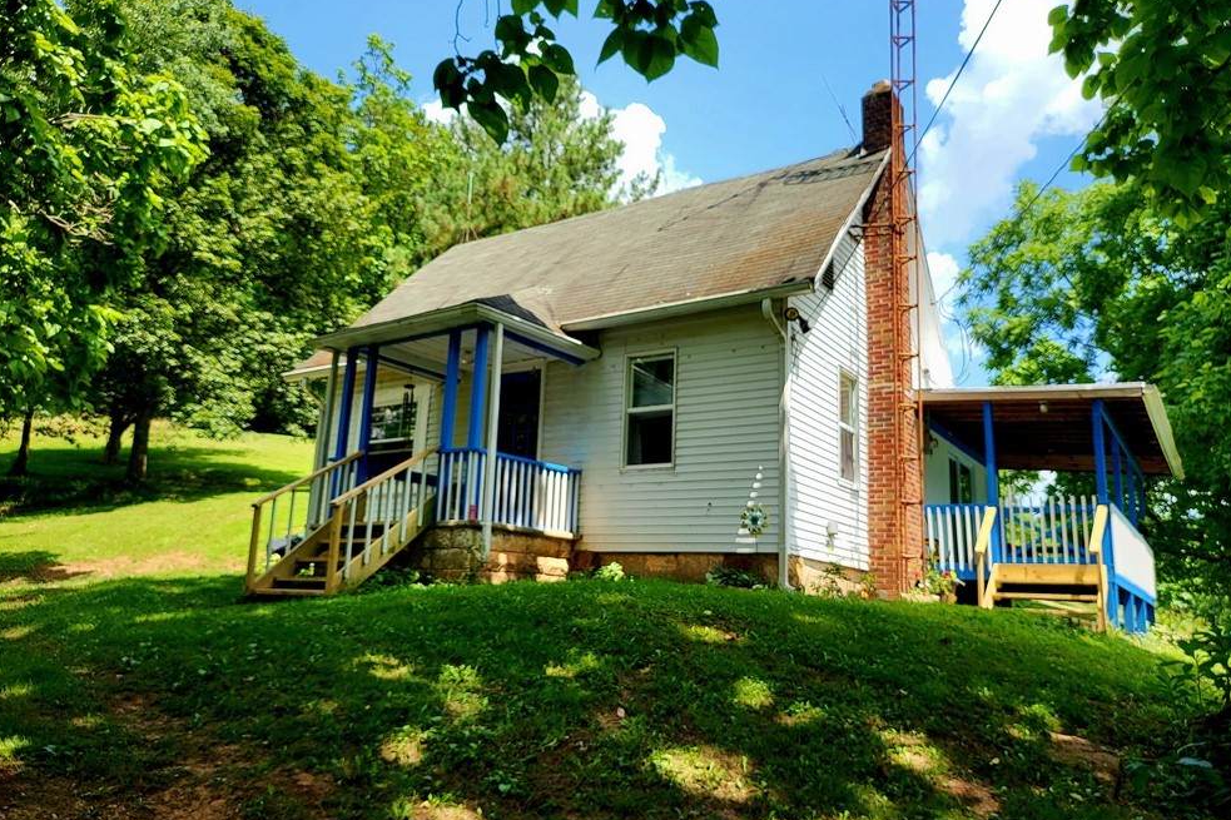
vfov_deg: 49.5
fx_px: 889
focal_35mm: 26
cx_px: 627
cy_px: 404
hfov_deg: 69.4
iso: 40
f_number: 1.8
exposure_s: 1/1000
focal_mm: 5
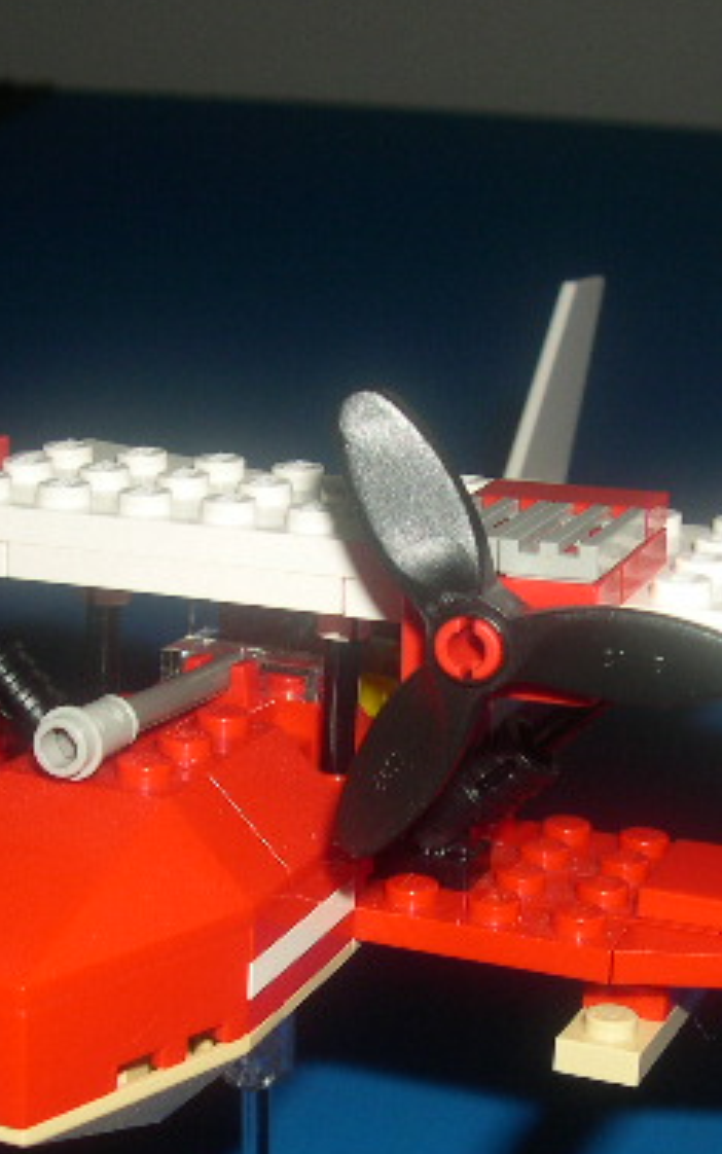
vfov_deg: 29.7
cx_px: 330
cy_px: 722
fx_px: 2171
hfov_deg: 18.9
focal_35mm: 69
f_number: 7.6
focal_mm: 8
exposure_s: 1/60
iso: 100
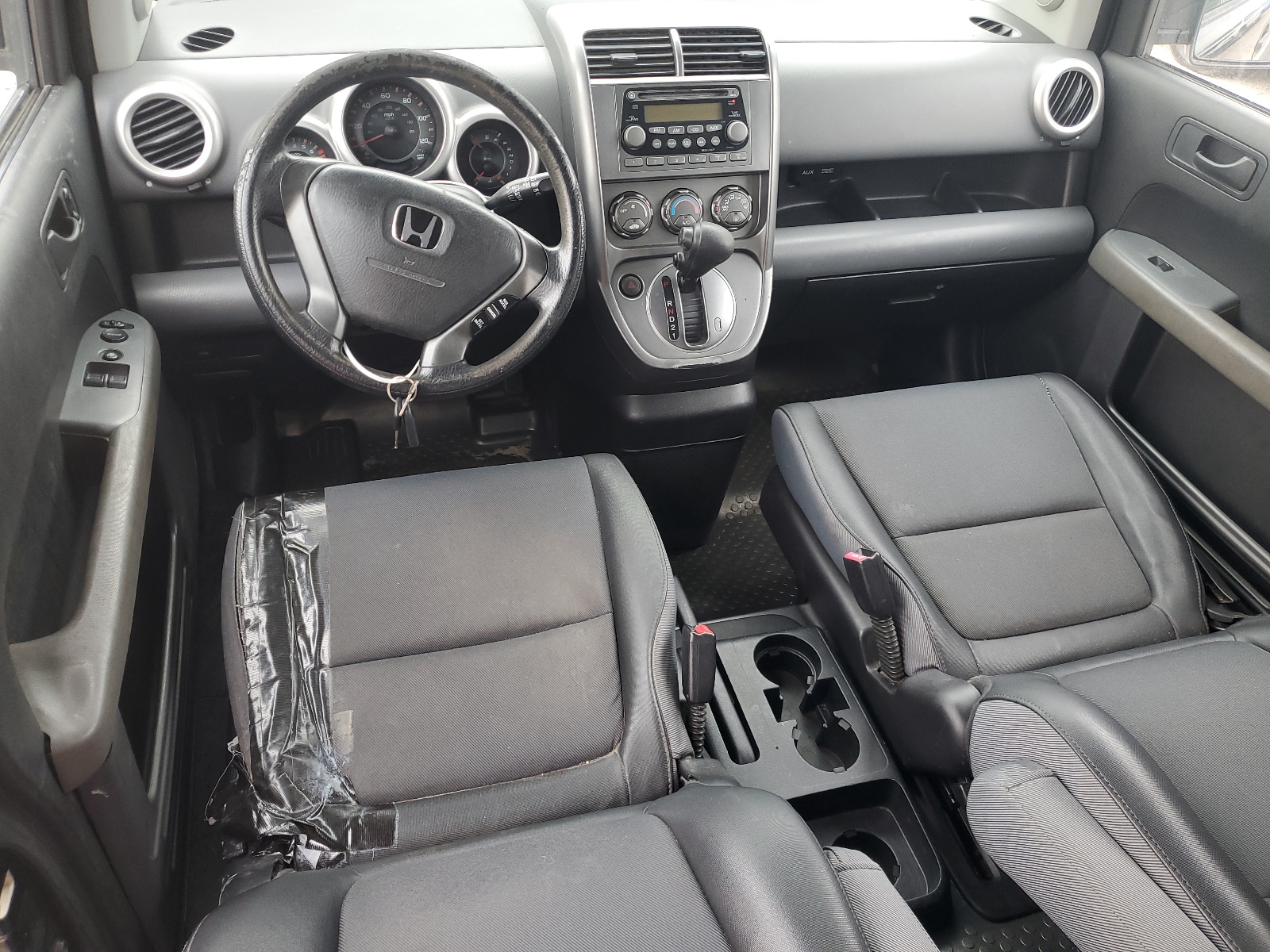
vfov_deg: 53.1
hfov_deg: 67.3
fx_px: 954
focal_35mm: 26
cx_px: 635
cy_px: 476
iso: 69
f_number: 1.5
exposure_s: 1/60.2
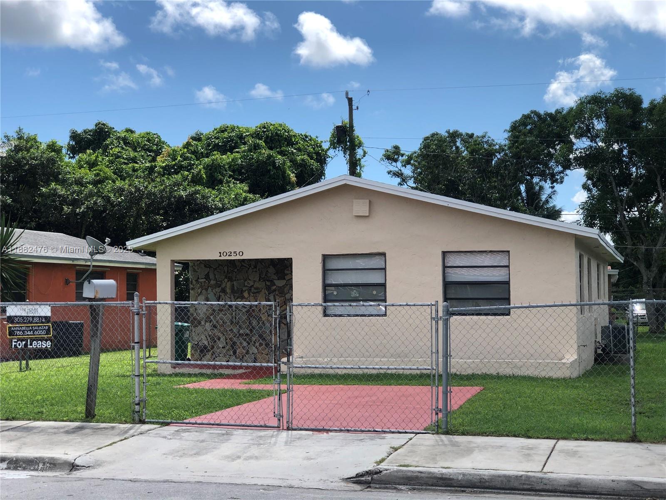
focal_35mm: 57
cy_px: 250
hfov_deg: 33.8
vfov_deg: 25.7
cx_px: 333
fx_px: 1097
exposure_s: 1/867
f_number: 2.8
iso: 20
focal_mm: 6.6
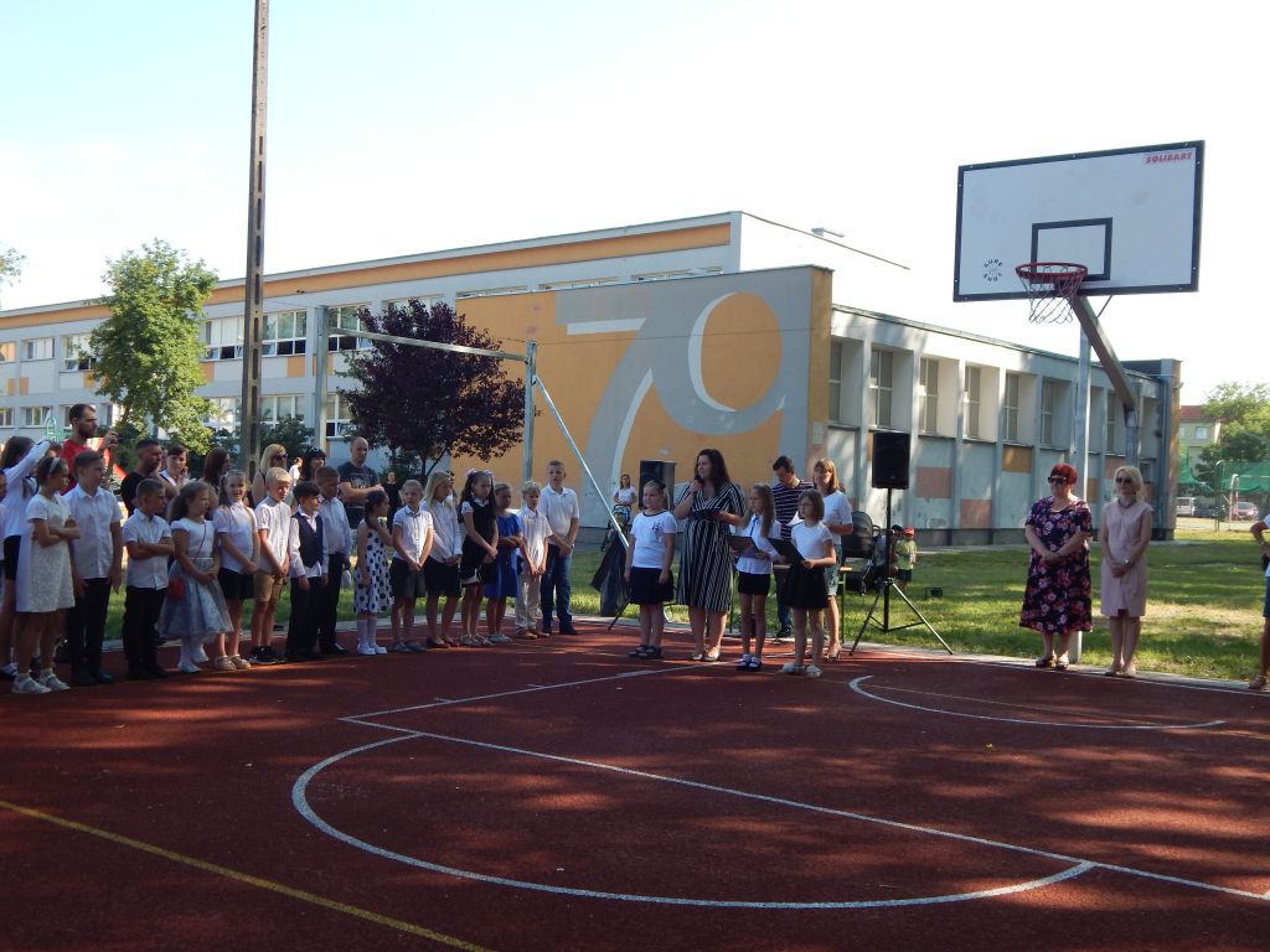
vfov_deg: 37.7
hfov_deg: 49.0
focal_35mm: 38
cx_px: 635
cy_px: 476
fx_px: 1394
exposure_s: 1/400
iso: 125
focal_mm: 6.8
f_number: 3.4
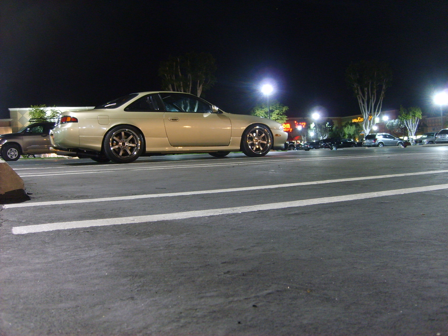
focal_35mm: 35
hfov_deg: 52.6
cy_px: 168
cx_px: 224
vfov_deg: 40.7
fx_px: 453
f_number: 2.8
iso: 139
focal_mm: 5.8
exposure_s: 1/2
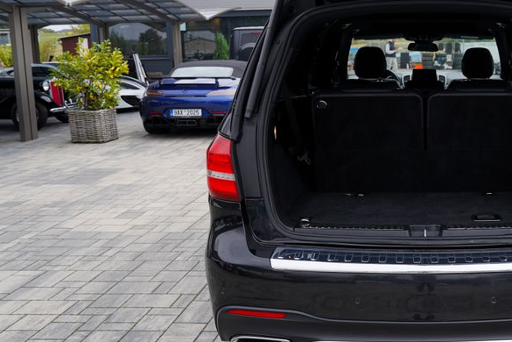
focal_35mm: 42
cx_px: 429
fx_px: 597
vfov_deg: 31.7
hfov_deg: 43.6
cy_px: 128
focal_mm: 24
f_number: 5.6
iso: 100
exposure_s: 1/125
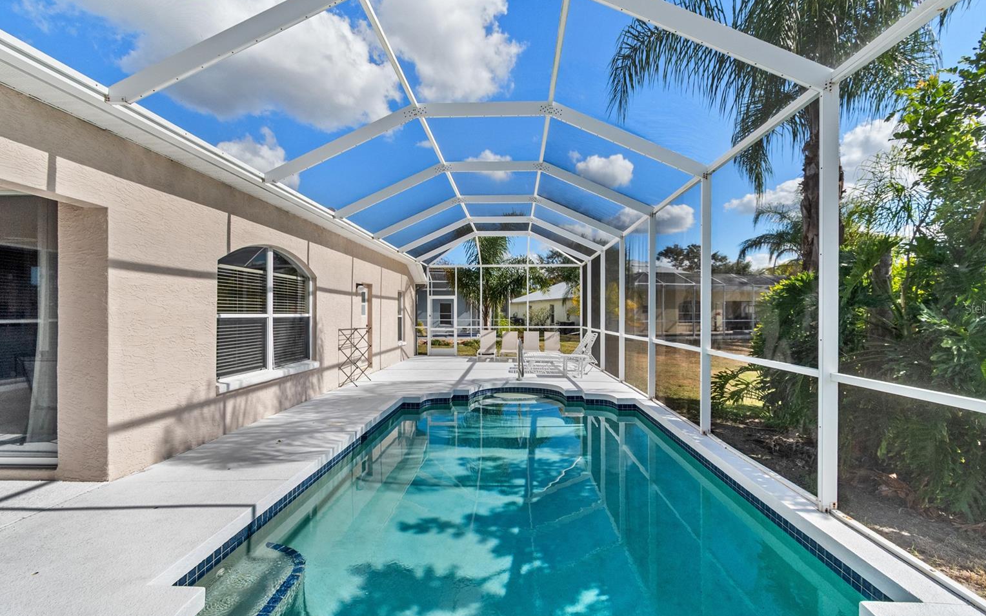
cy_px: 308
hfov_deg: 97.8
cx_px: 506
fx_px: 430
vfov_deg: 71.3
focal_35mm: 16
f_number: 7.1
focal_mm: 10
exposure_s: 1/1600
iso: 800
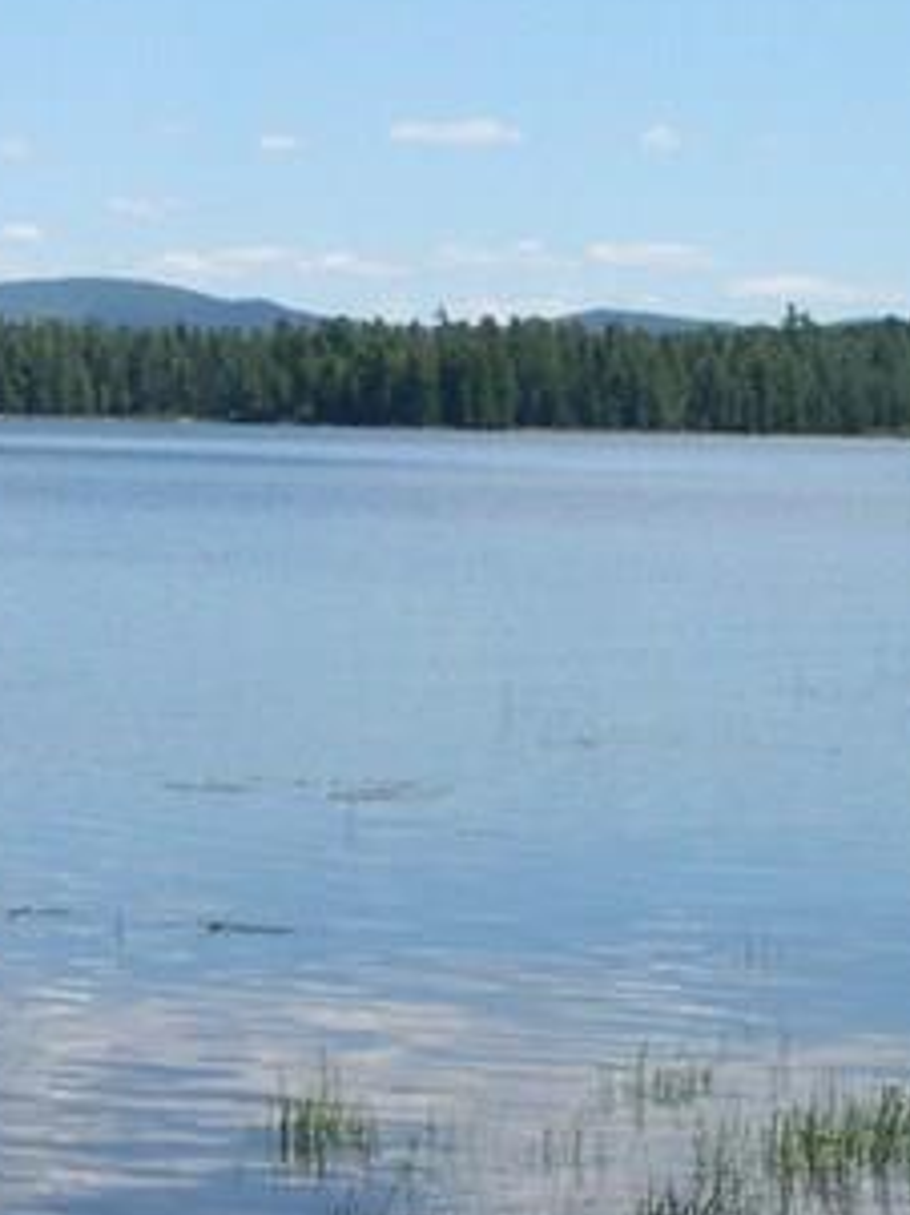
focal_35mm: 129
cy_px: 551
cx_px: 68
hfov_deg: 11.4
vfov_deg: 15.3
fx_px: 4528
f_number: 7.6
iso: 100
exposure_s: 1/207
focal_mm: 8
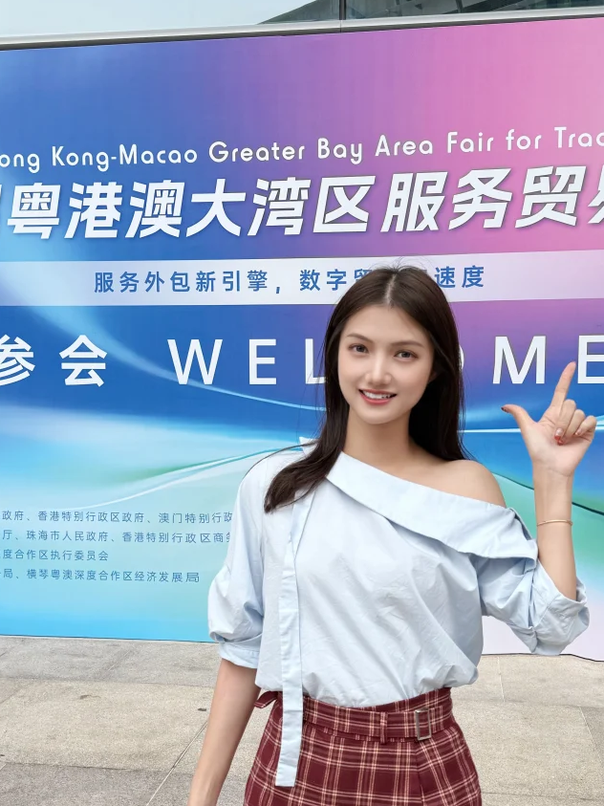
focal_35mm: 41
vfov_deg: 45.7
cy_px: 431
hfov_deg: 35.1
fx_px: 954
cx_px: 303
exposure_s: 1/152
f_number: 1.78
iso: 80
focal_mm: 6.76
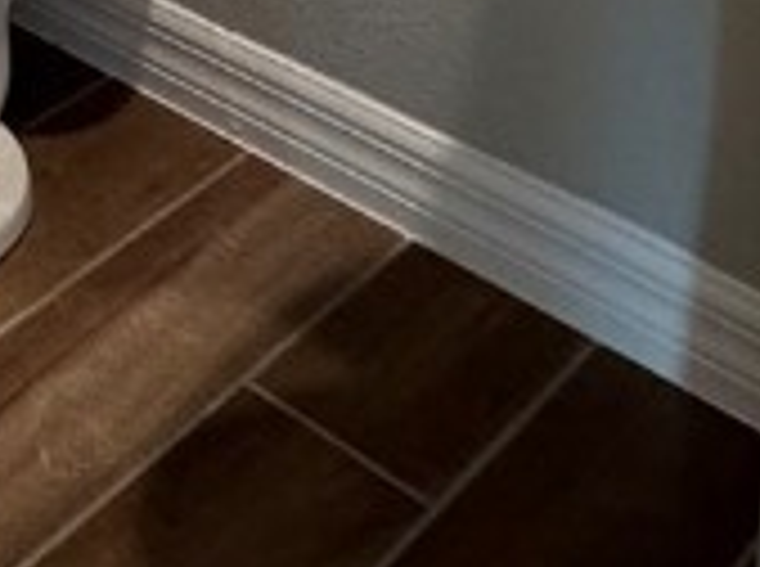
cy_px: -963
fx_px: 1862
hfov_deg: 21.1
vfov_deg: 12.1
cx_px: -211
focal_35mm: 85
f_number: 2.2
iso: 250
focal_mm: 2.22
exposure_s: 1/60
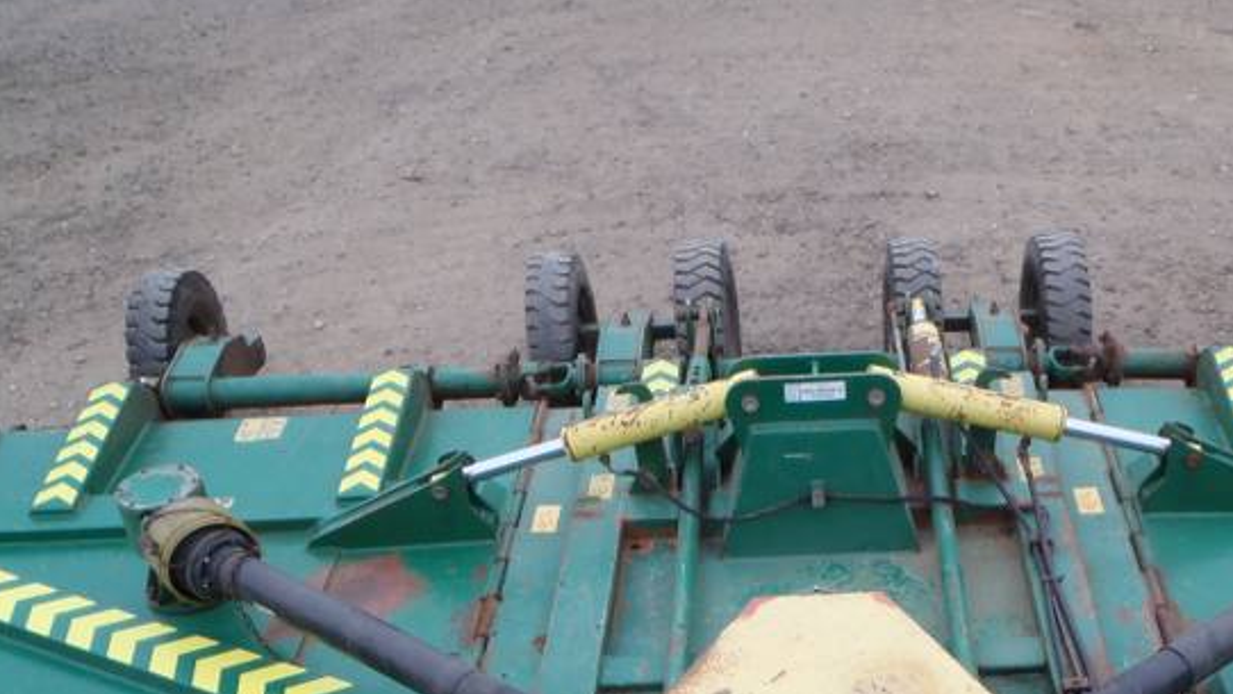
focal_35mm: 45
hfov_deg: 44.3
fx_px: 1471
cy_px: 664
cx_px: 887
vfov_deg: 25.4
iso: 80
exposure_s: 1/60
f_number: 3.5
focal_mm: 5
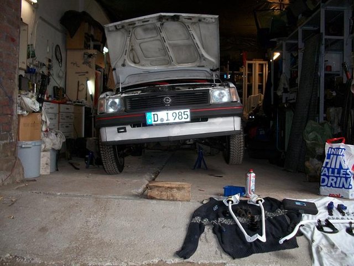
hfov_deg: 52.6
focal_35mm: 35
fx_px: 358
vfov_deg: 40.7
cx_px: 177
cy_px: 133
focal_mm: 6.3
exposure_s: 1/40
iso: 160
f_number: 3.1
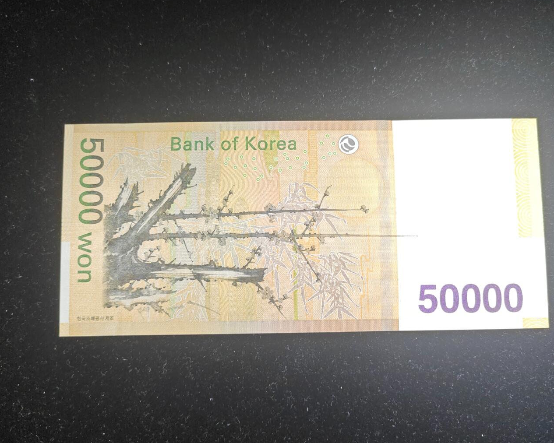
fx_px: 443
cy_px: 224
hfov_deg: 64.0
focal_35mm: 27
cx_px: 290
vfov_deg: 53.2
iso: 50
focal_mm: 5.3
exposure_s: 1/100
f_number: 1.9
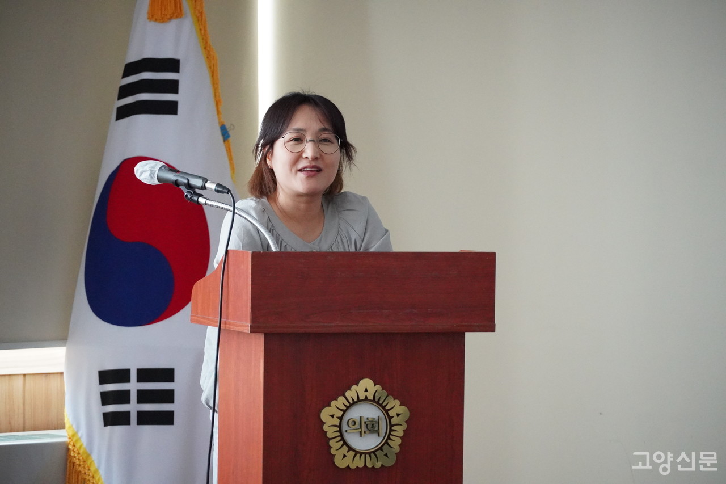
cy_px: 242
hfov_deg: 10.2
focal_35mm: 202
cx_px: 363
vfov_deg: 6.8
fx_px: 4083
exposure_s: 1/250
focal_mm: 135
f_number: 5.6
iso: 8000
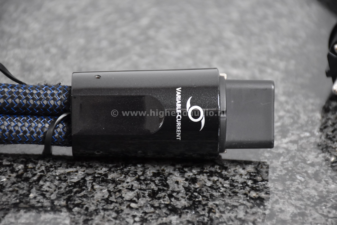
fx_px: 1966
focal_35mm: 210
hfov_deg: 9.8
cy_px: 112
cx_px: 168
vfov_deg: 6.5
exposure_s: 1/125
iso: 3200
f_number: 5.6
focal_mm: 140
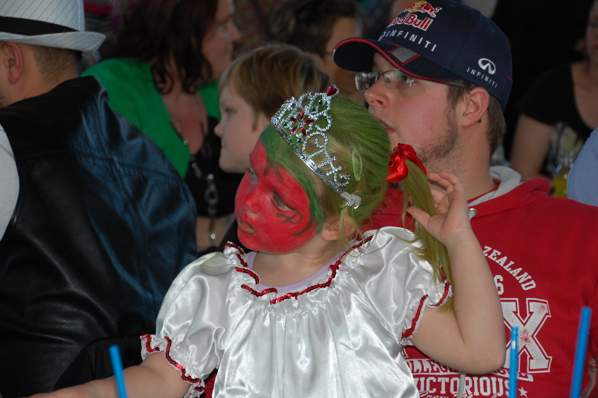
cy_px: 199
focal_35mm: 138
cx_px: 299
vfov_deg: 9.9
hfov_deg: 14.9
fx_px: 2290
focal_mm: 92
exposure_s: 1/60
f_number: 5.6
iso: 400
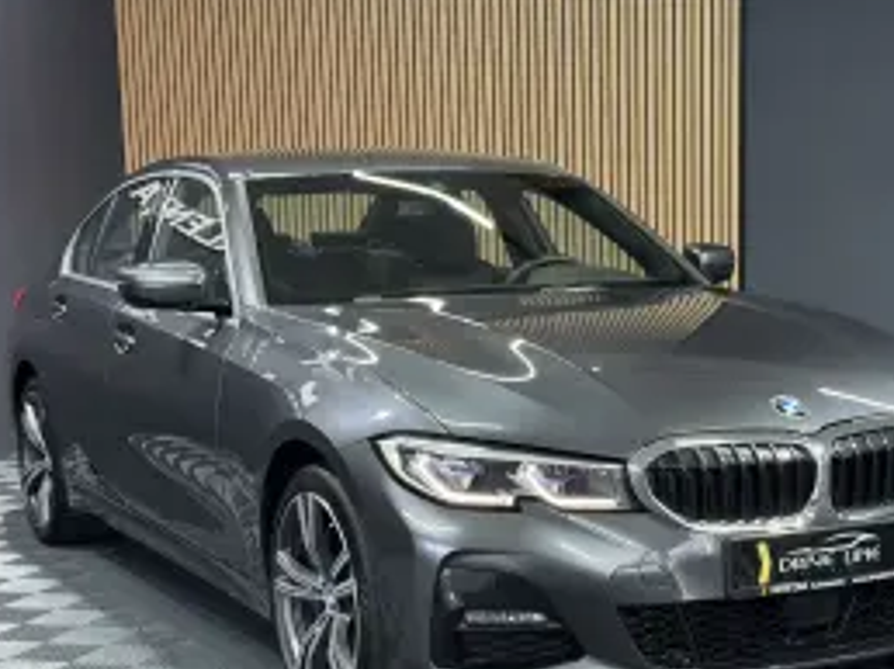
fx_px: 1729
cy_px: 447
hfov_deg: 28.9
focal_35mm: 67
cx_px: 520
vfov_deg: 21.8
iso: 320
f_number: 1.78
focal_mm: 6.76
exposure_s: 1/100
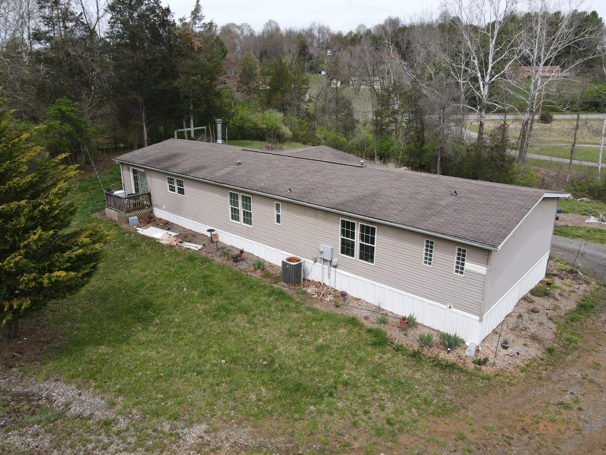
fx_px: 420
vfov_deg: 56.8
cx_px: 303
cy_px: 228
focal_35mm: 24
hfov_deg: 71.6
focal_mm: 4.5
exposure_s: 1/400
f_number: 2.8
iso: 100
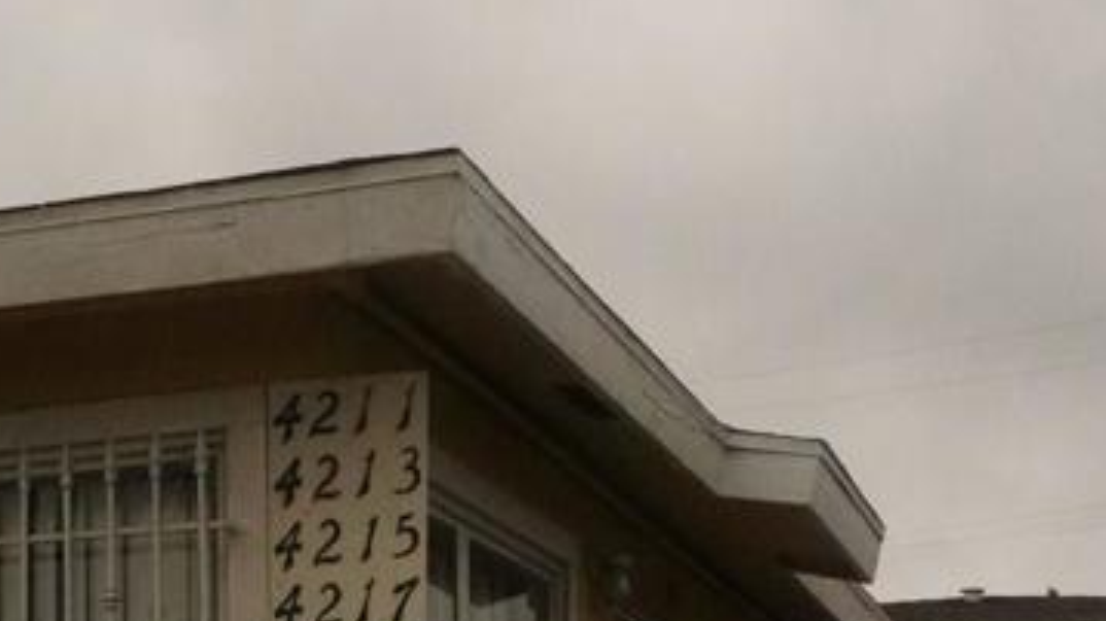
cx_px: 264
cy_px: 865
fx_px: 2638
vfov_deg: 12.9
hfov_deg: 23.4
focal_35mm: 90
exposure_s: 1/4000
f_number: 20
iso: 6400
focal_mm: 20
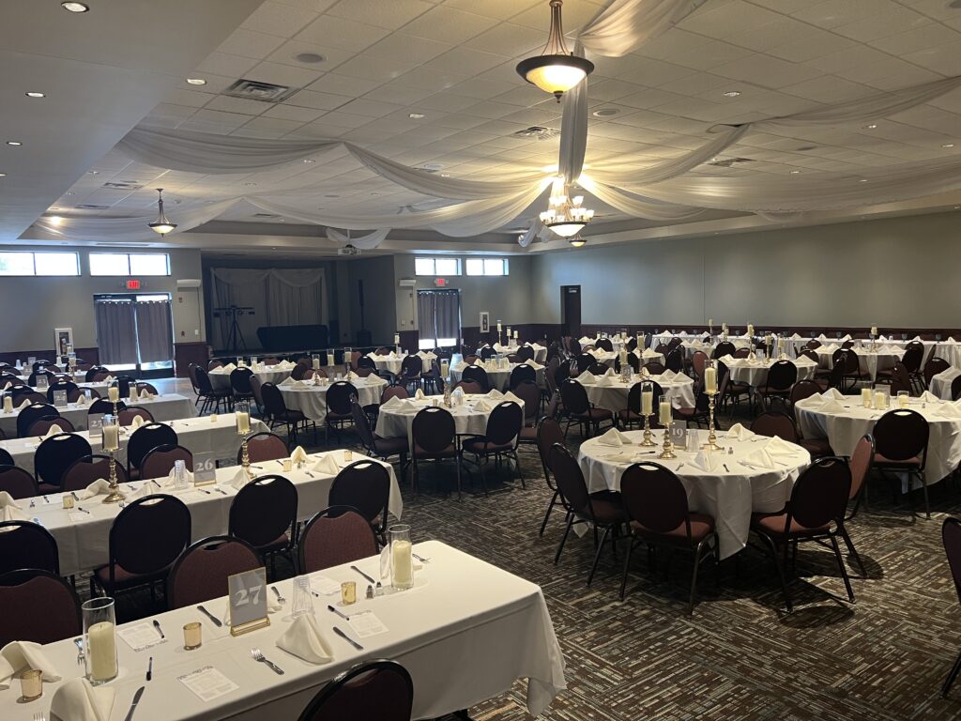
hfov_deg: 67.3
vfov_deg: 53.1
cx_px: 480
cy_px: 360
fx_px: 722
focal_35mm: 26
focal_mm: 5.7
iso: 160
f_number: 1.5
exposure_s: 1/60
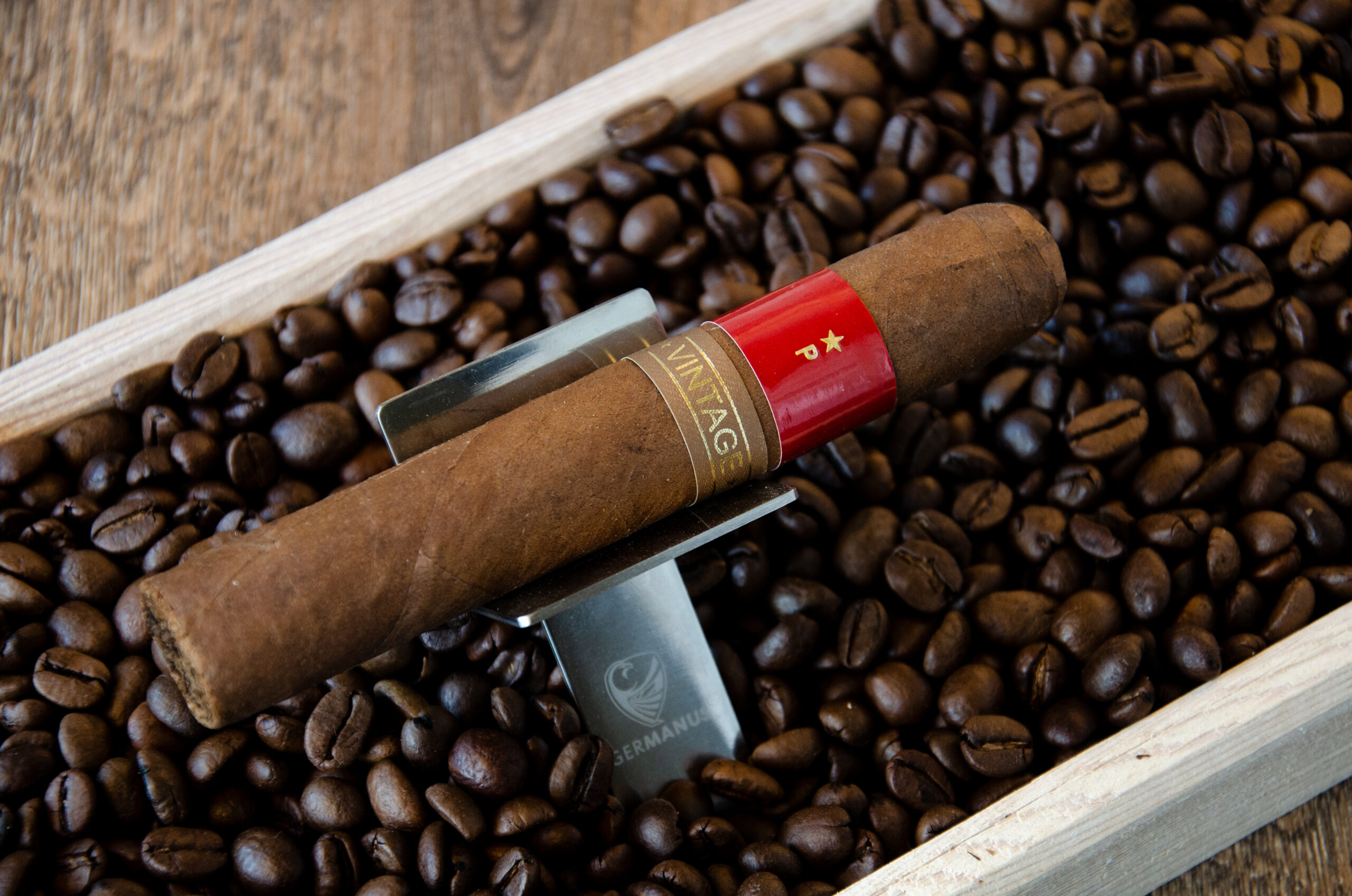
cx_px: 676
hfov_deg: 18.2
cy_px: 448
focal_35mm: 112
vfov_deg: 12.1
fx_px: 4217
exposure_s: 1/50
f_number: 5.3
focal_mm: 75
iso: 640
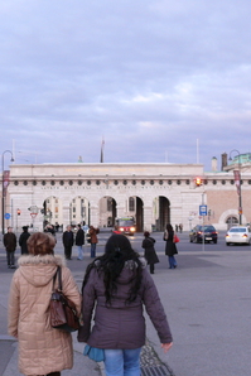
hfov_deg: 24.5
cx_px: 85
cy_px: 208
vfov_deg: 36.2
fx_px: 574
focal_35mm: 55
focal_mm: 7.4
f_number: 2.8
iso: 200
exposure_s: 1/30
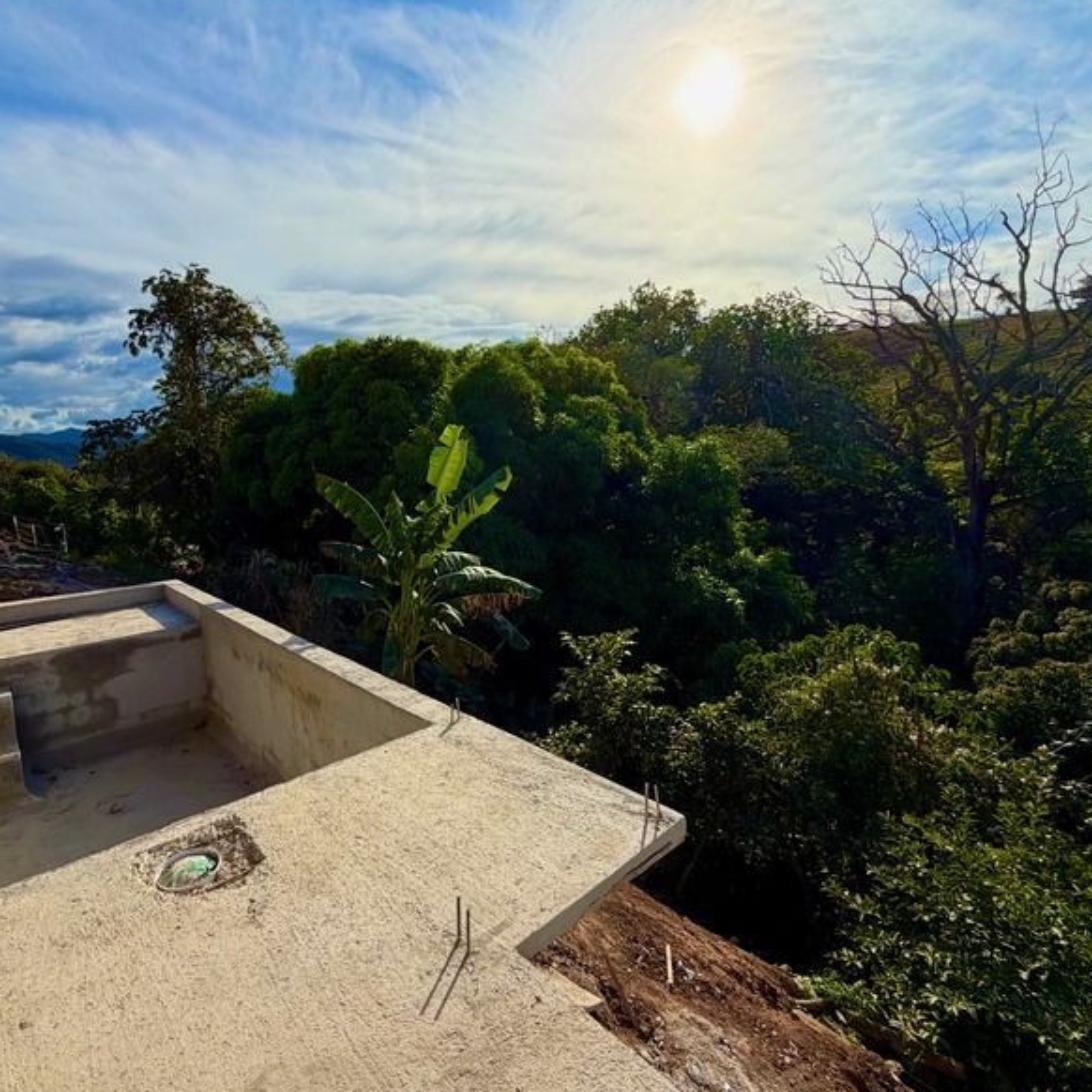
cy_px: 537
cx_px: 475
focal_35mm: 17
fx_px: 607
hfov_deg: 83.5
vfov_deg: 84.0
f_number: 2.2
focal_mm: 2.22
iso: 32
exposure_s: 1/1613
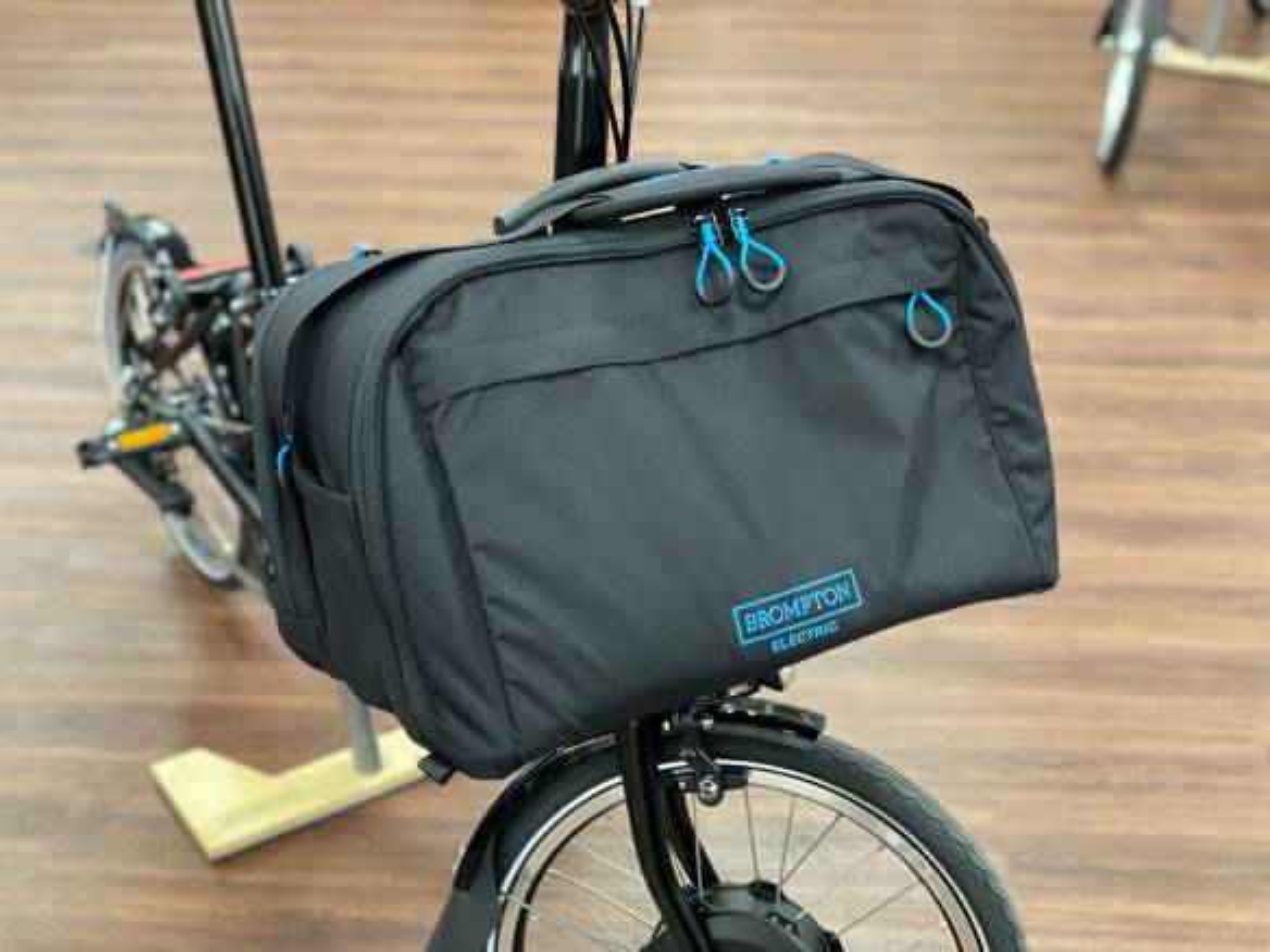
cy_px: 476
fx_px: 1908
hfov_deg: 36.8
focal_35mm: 52
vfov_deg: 28.0
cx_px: 635
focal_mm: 6
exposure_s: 1/33
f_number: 2
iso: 250
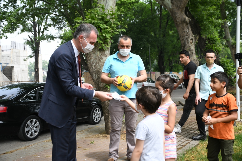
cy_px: 80
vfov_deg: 29.9
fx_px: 303
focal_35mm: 45
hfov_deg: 43.6
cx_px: 121
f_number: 4
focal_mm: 30
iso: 100
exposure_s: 1/200
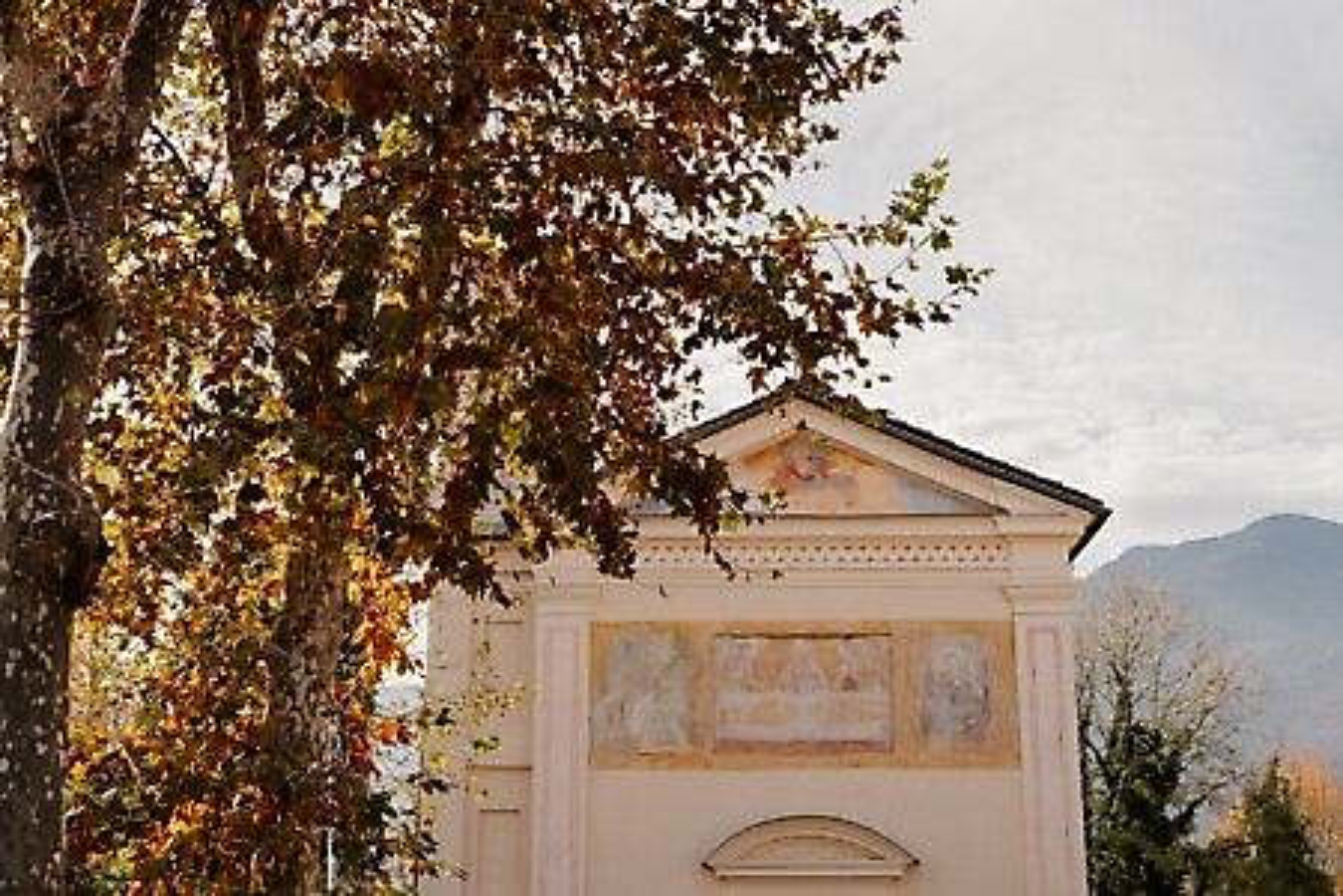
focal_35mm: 50
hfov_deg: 39.6
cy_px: 448
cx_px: 672
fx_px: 1865
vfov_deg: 27.0
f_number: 3.2
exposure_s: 1/1250
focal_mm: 50
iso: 100
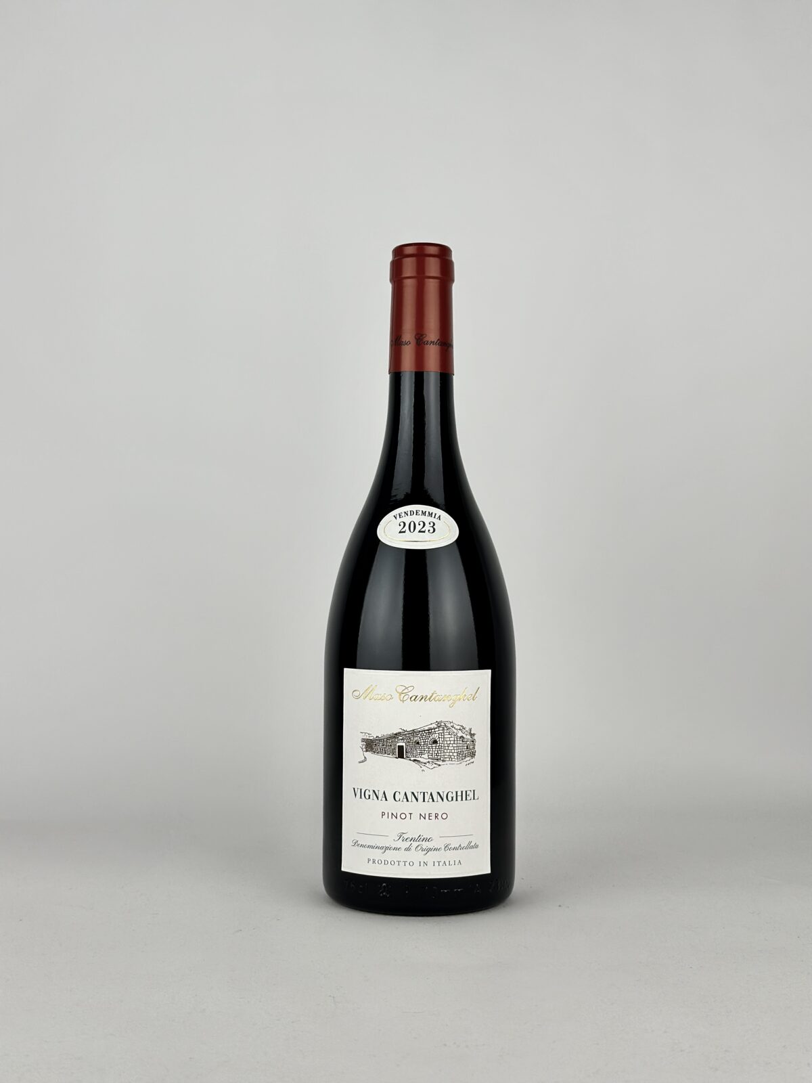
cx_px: 406
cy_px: 542
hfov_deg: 30.3
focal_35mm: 48
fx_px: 1501
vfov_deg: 39.7
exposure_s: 1/797
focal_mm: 6.86
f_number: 1.78
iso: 80
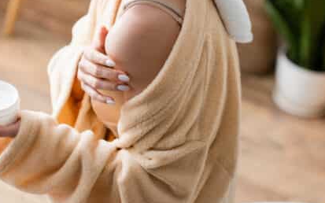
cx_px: 141
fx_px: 1426
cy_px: 22
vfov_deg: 8.1
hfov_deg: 13.0
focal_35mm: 161
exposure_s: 1/200
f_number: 2.8
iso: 160
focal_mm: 85
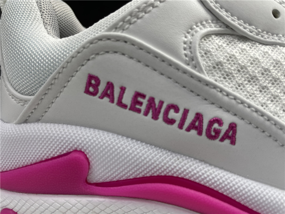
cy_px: 107
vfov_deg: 53.1
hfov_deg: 67.3
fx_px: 214
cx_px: 142
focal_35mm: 26
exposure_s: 1/121
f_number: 1.6
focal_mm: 4.2
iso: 50
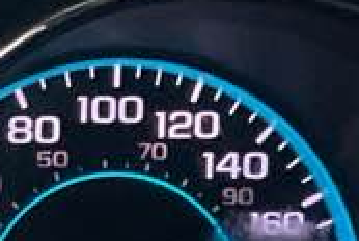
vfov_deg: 7.0
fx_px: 1968
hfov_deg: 9.6
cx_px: -418
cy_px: 237
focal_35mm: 197
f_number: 1.8
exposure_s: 1/50
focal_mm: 3
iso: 250
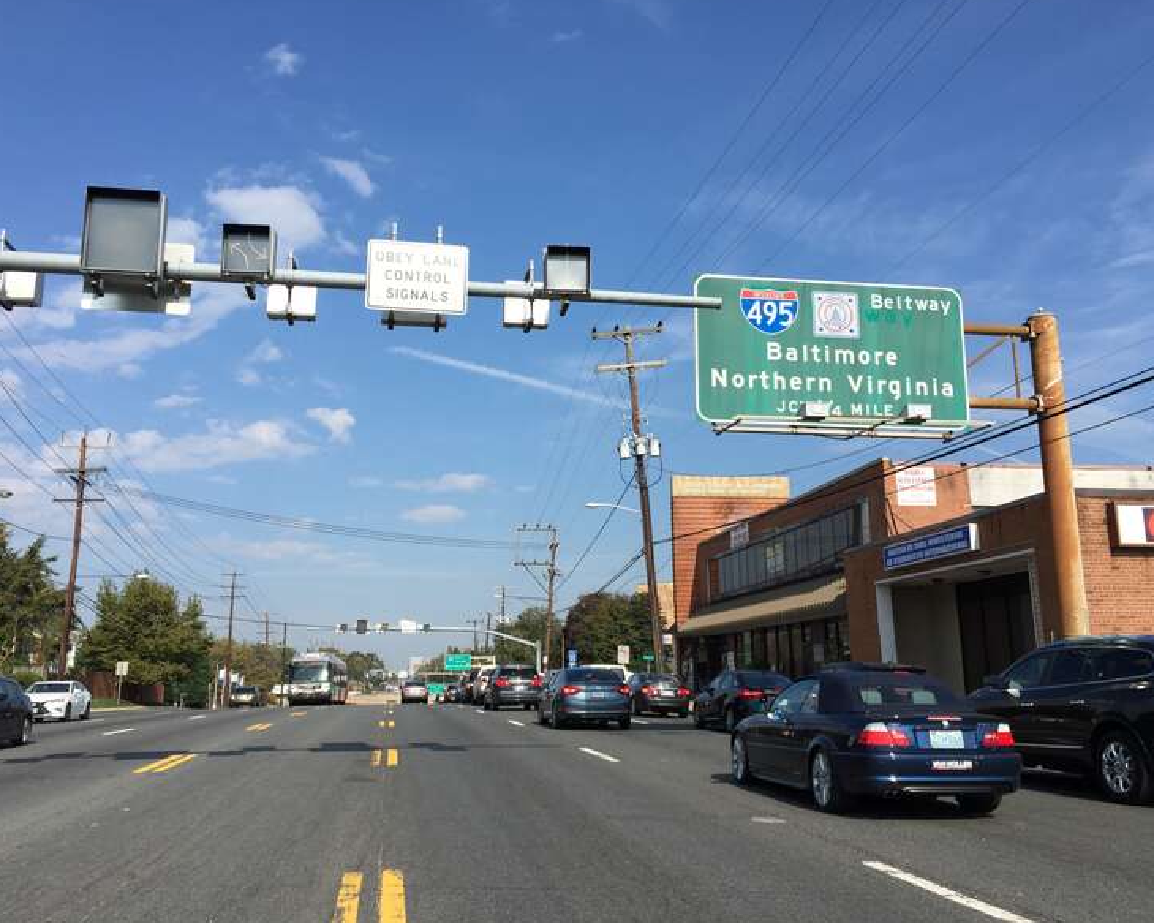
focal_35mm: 31
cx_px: 547
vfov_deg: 47.1
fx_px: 1059
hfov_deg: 57.1
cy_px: 452
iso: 32
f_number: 2.2
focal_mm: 4.15
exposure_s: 1/1980
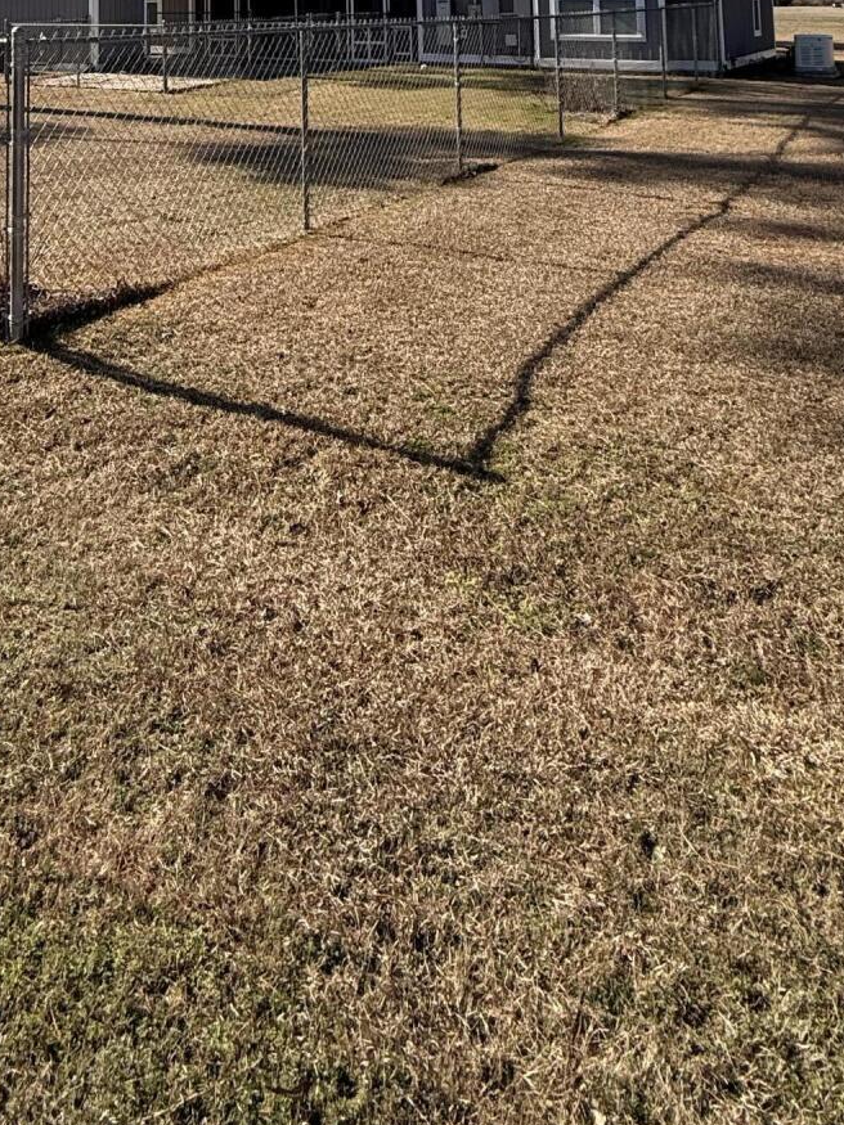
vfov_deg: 44.7
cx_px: 192
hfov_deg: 42.5
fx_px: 1041
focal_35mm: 32
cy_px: -84
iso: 50
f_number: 2.2
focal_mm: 2.22
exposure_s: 1/2092
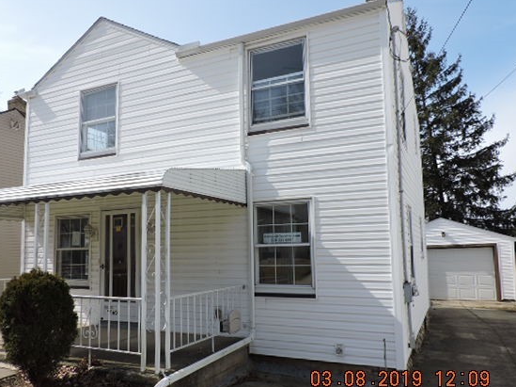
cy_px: 204
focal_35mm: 28
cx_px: 220
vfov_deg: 49.7
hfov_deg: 63.2
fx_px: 417
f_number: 3
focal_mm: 4.3
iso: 100
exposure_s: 1/1600
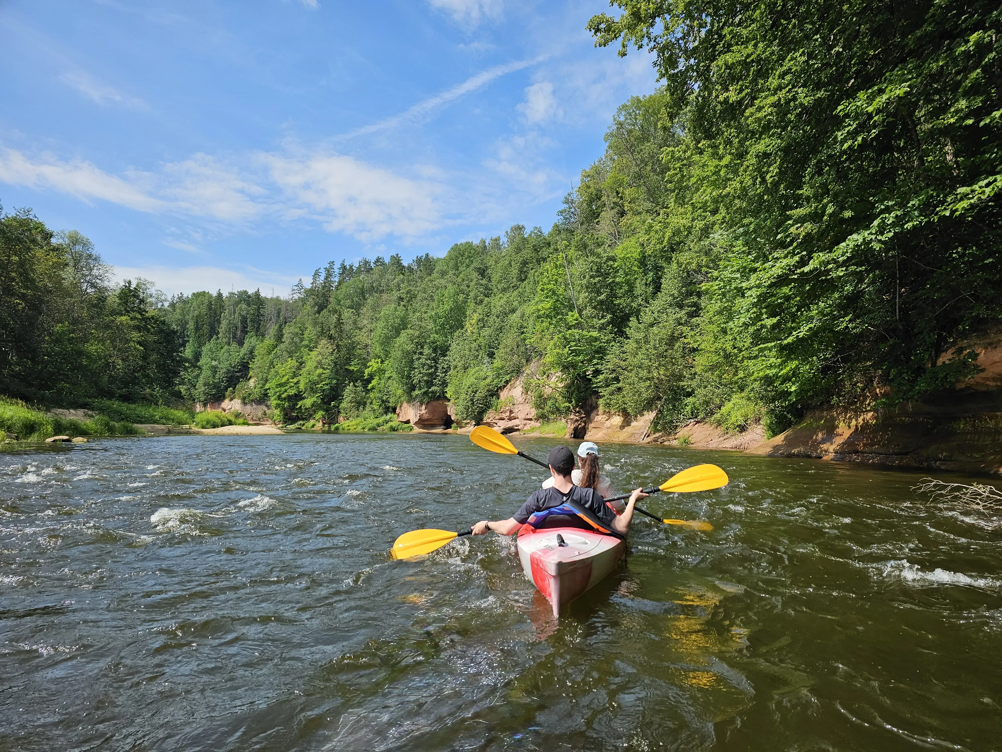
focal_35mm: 23
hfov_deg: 73.9
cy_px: 376
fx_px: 666
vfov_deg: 58.9
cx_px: 501
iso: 32
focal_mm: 6.3
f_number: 1.7
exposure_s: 1/2000
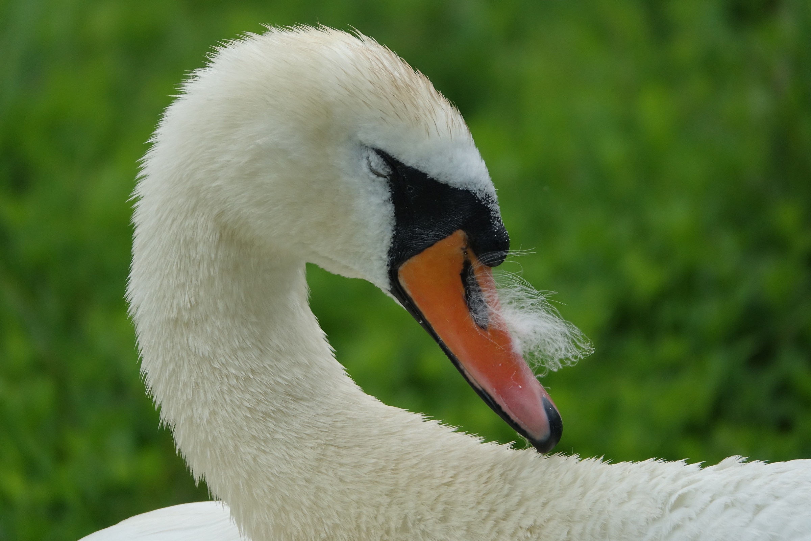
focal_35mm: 591
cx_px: 406
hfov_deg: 3.5
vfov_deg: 2.3
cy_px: 270
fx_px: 13313
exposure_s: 1/400
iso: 400
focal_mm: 216.73
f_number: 4
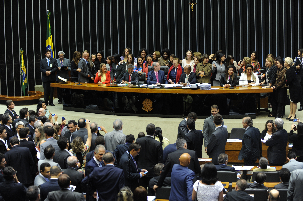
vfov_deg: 19.4
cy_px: 100
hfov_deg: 28.9
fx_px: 589
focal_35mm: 70
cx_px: 152
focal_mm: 70
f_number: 2.8
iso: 1250
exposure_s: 1/60
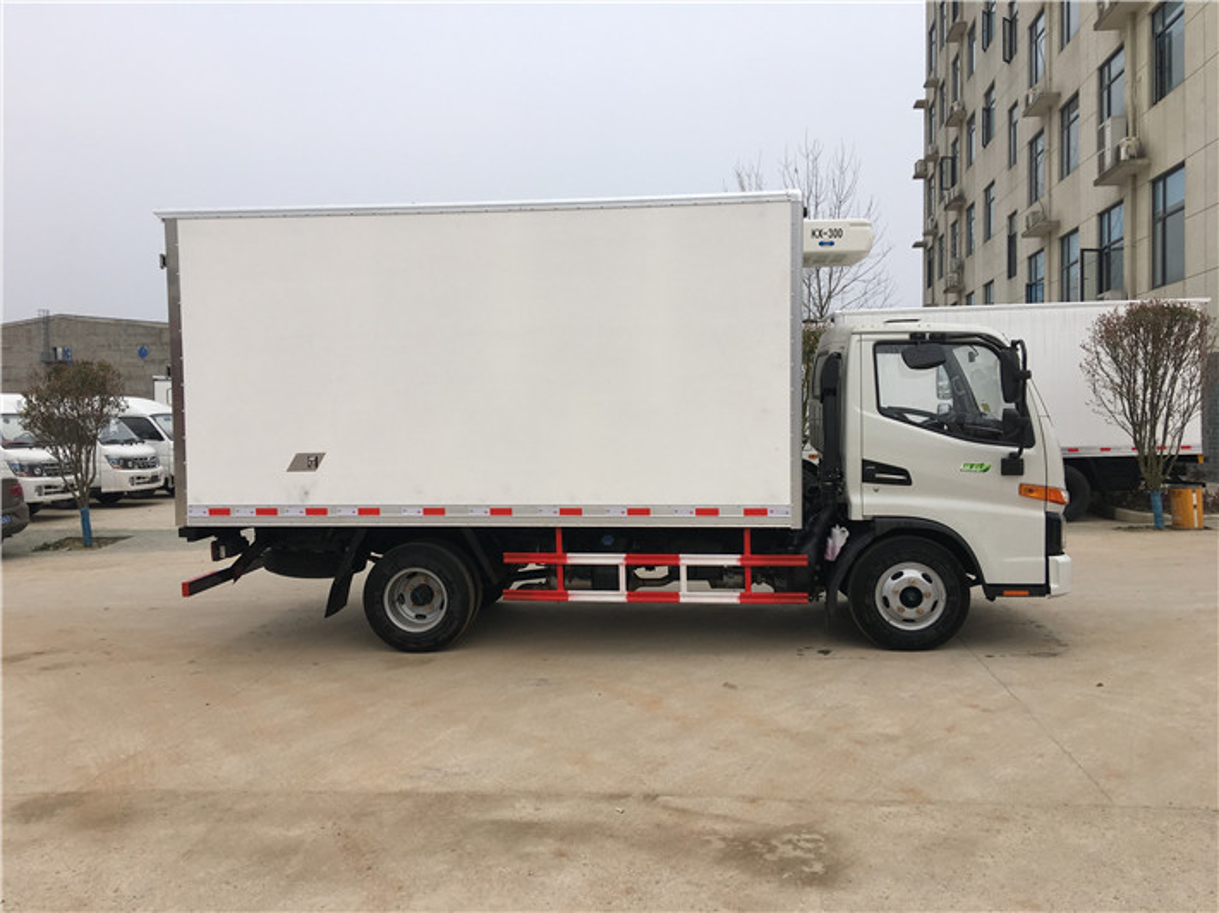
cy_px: 456
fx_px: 1021
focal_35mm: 29
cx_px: 610
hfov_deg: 61.7
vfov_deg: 48.2
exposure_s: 1/1789
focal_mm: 4.15
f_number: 2.2
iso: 25
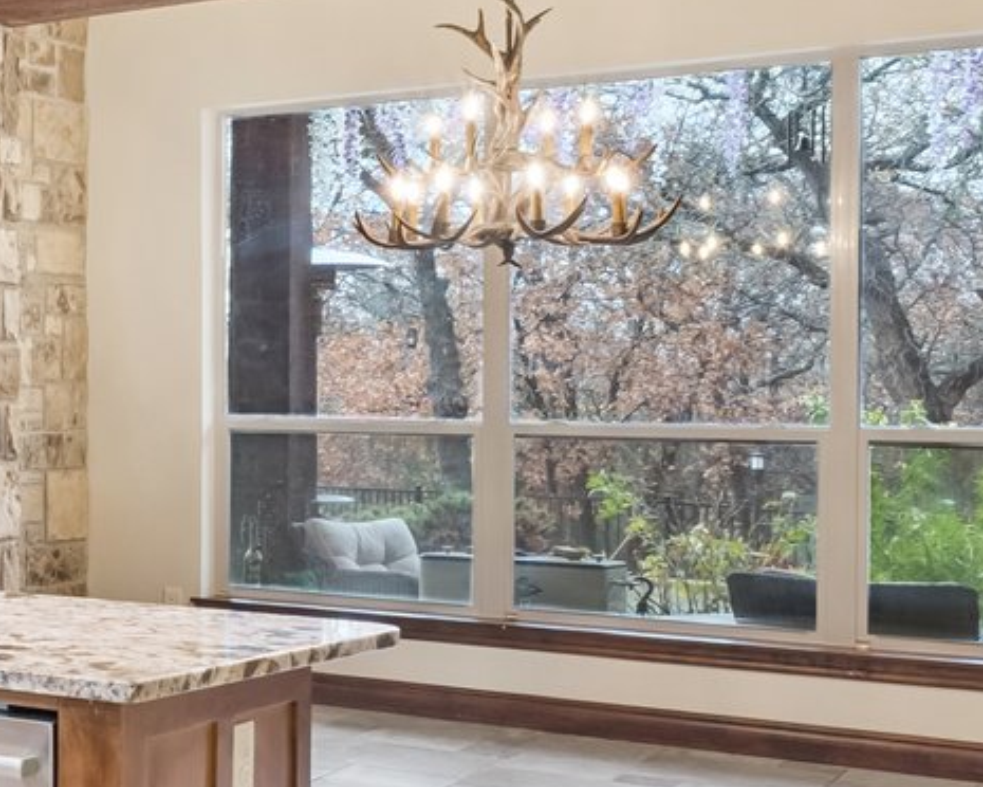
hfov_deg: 20.9
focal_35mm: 66
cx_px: -740
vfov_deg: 23.2
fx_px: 1912
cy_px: 350
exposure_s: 1/6
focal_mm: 10.6
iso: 200
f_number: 8
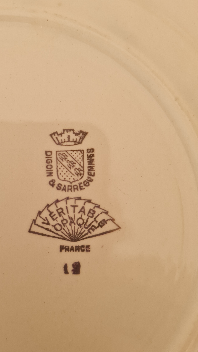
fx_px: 271
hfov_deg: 39.7
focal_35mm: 29
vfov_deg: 66.1
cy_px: 175
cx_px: 64
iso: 160
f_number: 1.8
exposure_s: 1/100
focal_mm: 5.4
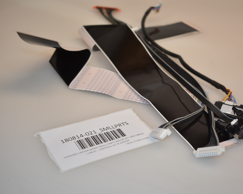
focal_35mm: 58
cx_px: 140
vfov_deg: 26.2
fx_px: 417
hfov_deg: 32.4
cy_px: 98
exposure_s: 1/200
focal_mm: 34
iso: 800
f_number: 4.5
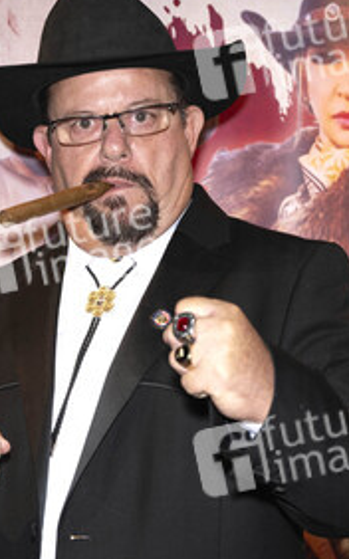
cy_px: 351
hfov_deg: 14.8
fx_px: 1341
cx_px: 115
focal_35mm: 88
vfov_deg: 23.5
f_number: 5
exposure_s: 1/200
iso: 800
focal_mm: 61
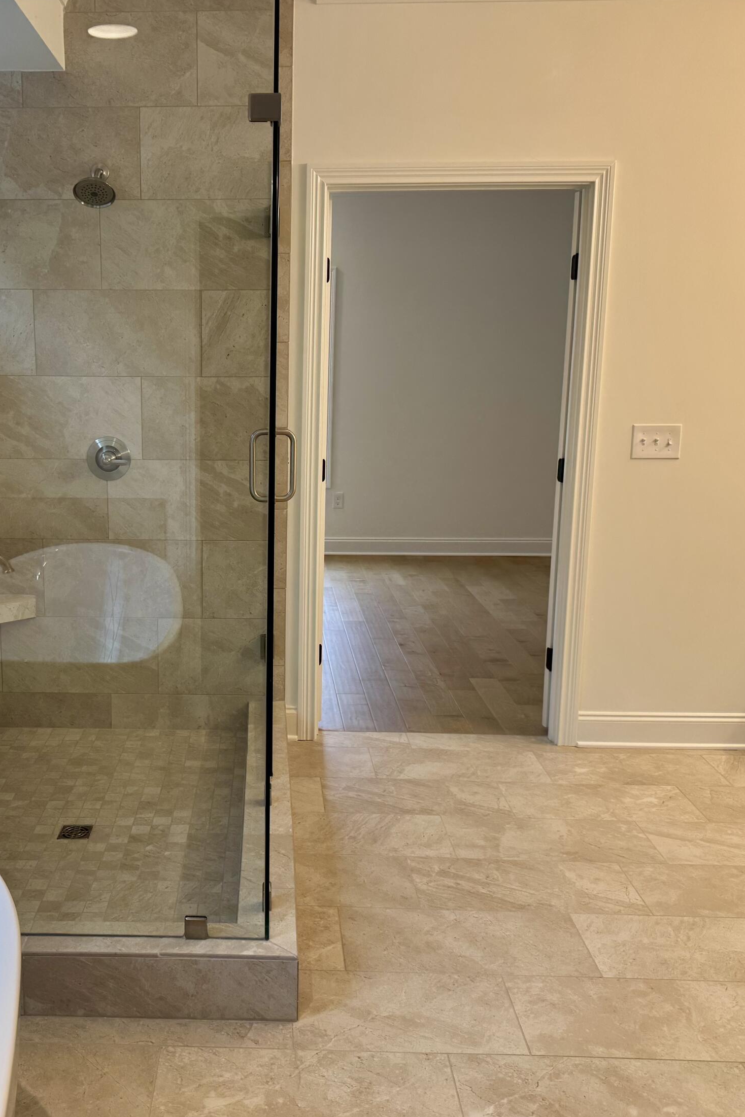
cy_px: 567
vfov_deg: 55.8
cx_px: 215
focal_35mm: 34
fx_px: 1055
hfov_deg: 38.2
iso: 100
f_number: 1.78
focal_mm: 6.76
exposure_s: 1/120
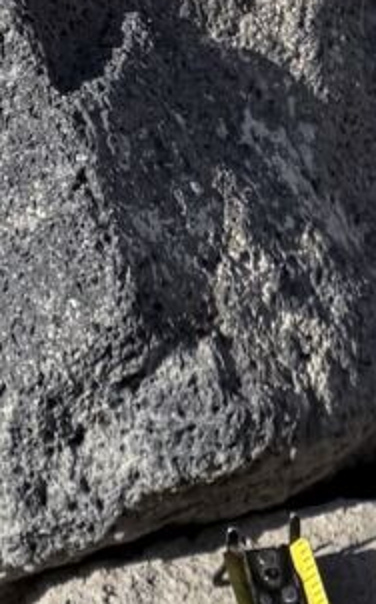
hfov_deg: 8.0
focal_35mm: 162
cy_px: 1606
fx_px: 2664
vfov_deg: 10.5
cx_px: 380
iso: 80
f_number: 1.78
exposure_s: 1/4405
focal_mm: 6.76
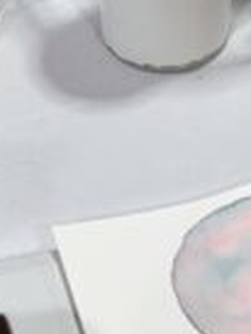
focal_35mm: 194
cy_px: -307
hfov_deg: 7.7
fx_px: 1873
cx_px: 180
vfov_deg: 9.6
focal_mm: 5.96
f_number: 1.6
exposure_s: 1/120
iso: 50
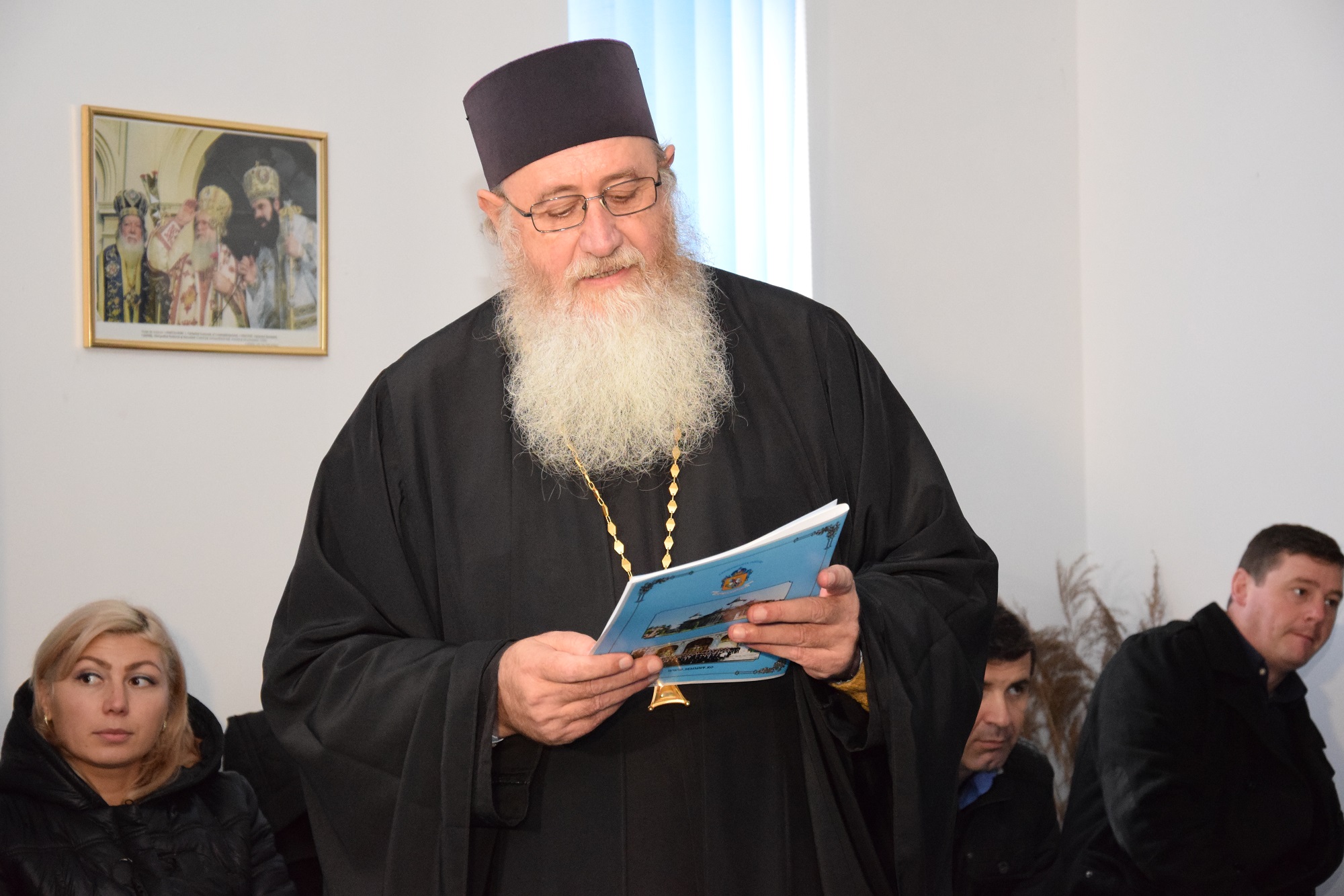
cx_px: 672
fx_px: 3247
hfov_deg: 23.4
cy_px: 448
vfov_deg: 15.7
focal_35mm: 87
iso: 4000
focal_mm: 58
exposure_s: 1/40
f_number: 5
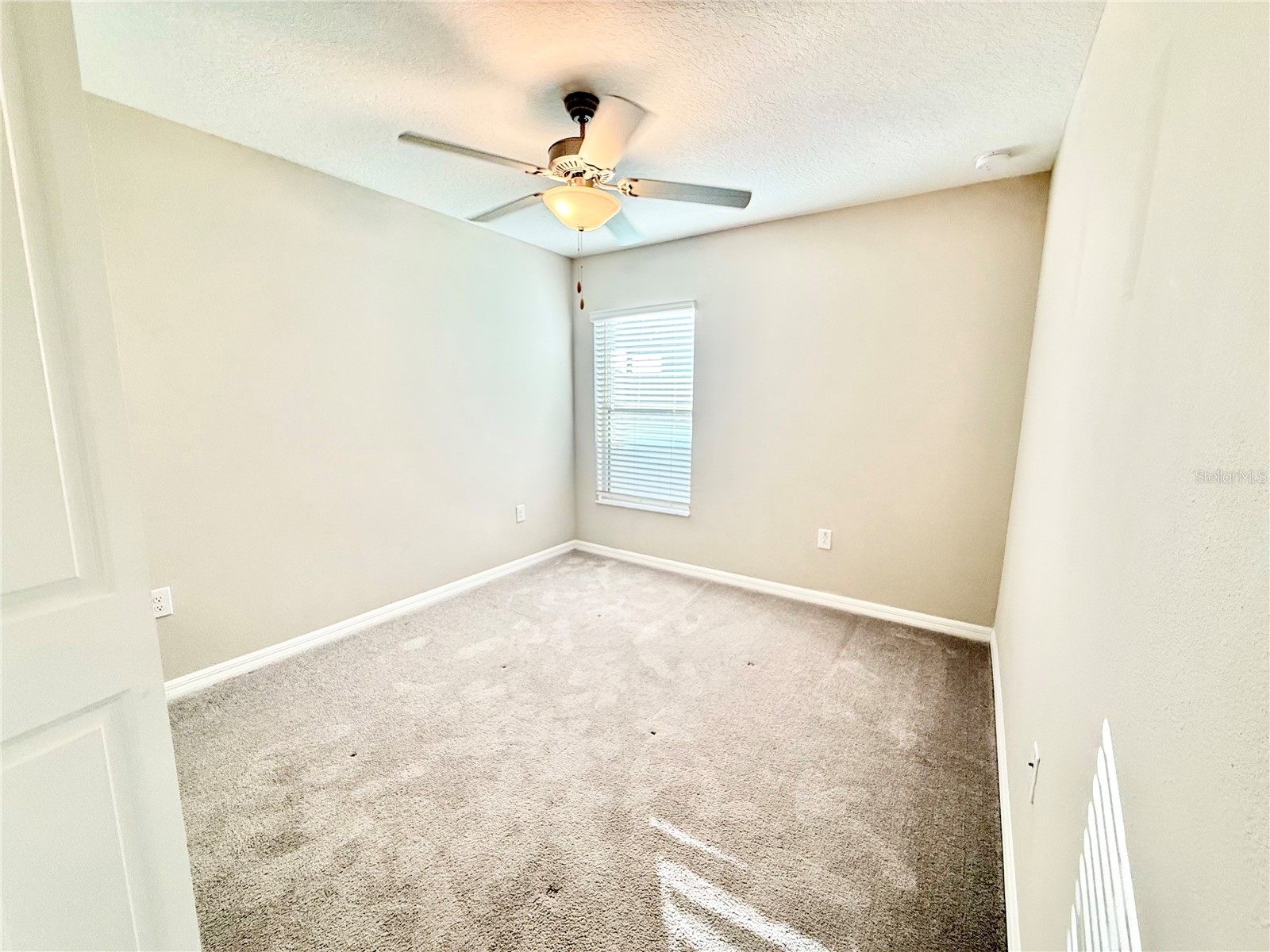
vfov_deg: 85.7
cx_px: 635
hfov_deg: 102.1
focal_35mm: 14
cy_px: 476
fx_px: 514
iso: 250
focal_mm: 2.22
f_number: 2.2
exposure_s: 1/120
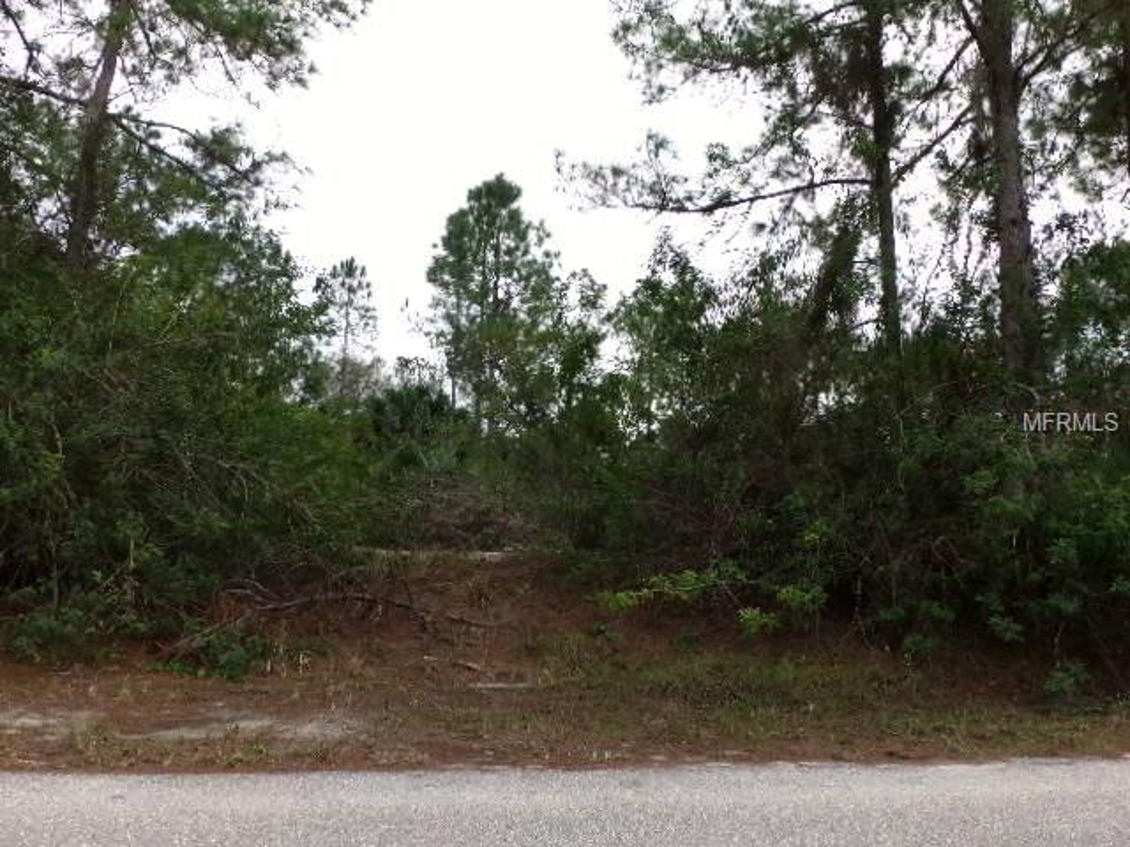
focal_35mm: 26
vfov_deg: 53.1
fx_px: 849
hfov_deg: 67.3
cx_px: 565
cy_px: 424
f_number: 7.52
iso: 100
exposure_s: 1/70
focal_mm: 4.7
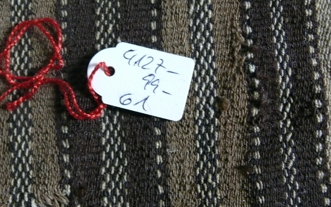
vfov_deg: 23.5
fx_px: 496
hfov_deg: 36.6
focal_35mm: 55
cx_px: 120
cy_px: 78
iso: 400
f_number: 2.8
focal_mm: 7.8
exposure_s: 1/25
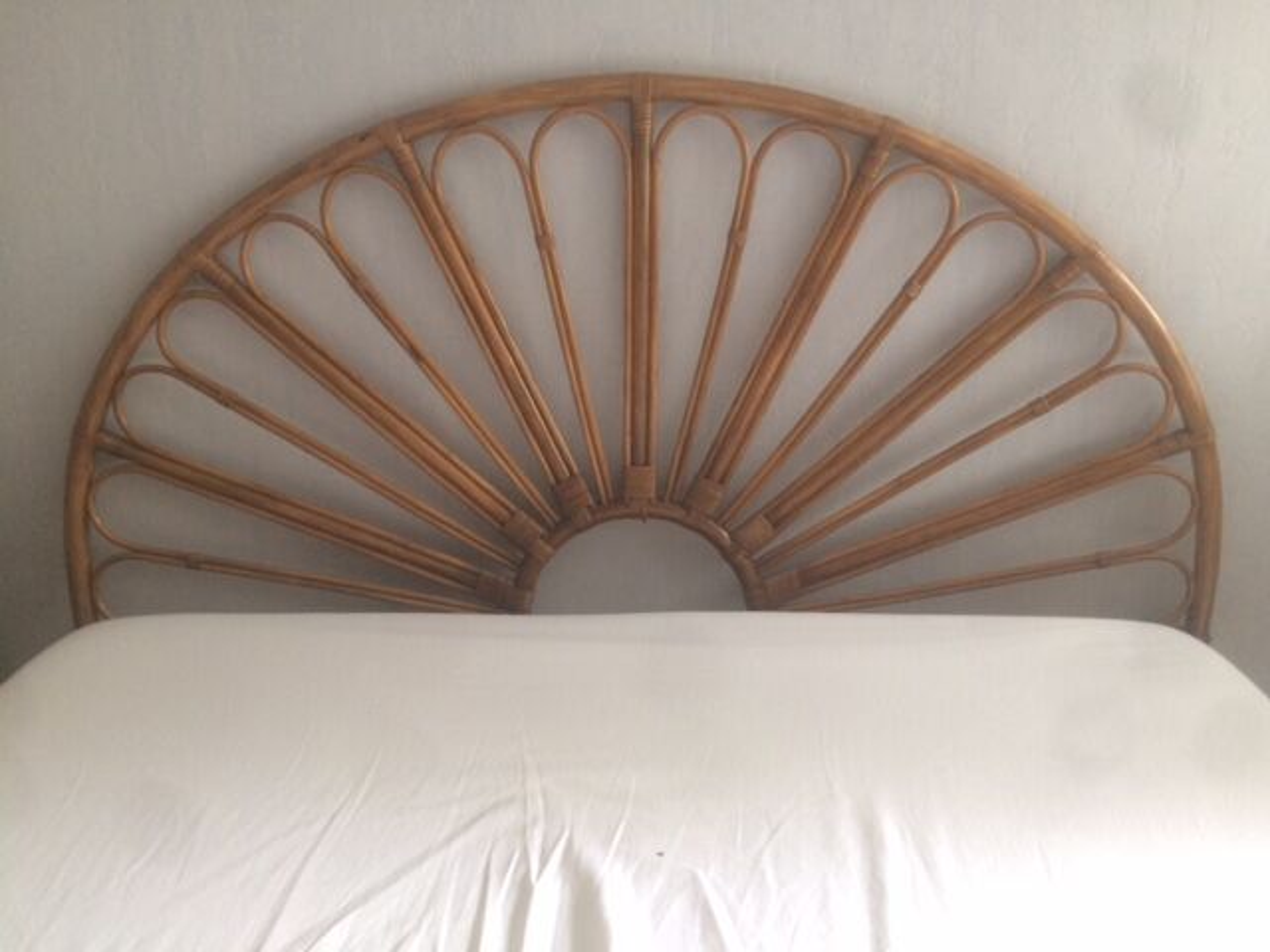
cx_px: 635
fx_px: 1064
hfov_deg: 61.7
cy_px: 476
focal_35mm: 29
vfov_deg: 48.2
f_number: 2.2
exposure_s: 1/33
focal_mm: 4.15
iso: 125
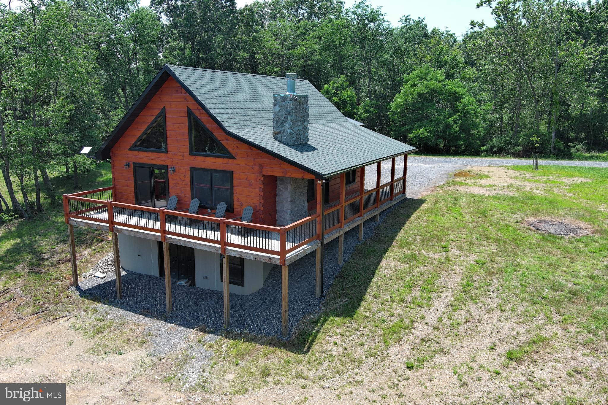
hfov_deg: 63.7
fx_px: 490
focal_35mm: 29
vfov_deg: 45.0
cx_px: 304
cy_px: 202
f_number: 2.8
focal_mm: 10.57
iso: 100
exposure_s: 1/650
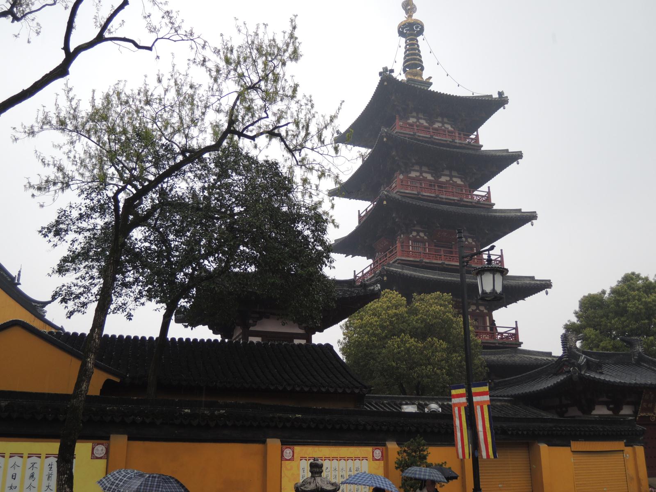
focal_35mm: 35
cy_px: 246
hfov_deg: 52.6
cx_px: 328
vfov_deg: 40.7
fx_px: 663
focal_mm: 6.3
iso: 100
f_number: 2.5
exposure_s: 1/200
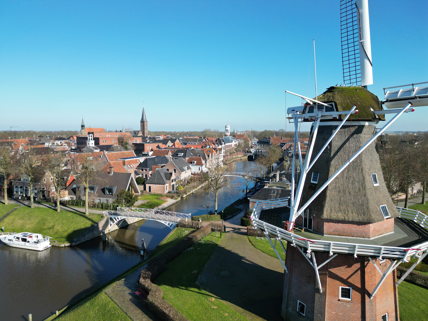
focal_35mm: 24
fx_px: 297
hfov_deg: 71.6
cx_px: 214
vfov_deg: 56.8
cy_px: 160
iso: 130
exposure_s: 1/2500
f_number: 1.7
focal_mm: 6.72
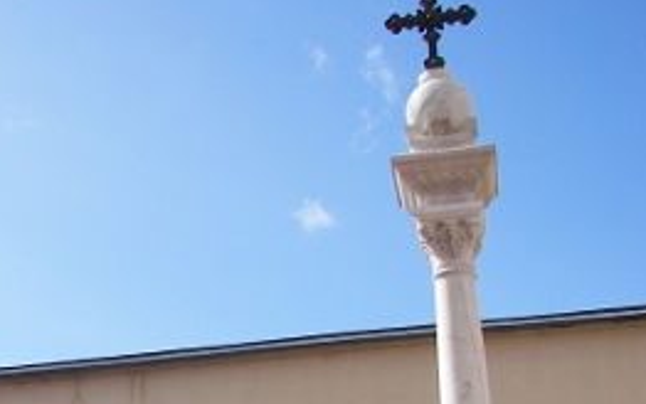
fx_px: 1409
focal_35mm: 80
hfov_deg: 24.9
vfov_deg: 15.9
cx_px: 39
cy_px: 445
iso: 50
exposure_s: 1/640
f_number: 2.8
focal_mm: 6
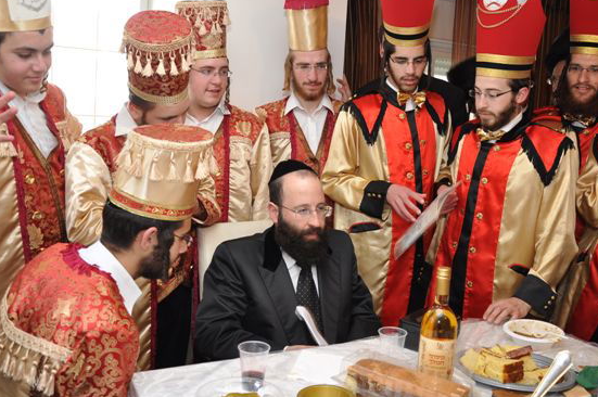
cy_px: 180
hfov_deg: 52.4
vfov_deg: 36.2
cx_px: 318
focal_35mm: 37
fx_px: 607
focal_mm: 21
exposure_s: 1/60
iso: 320
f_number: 4
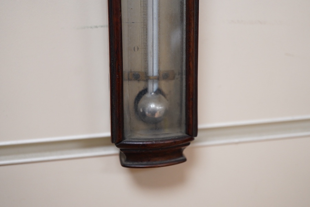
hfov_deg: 43.6
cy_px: 104
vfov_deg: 29.9
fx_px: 387
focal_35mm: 45
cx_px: 155
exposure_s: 1/125
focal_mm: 30
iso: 1250
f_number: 3.5
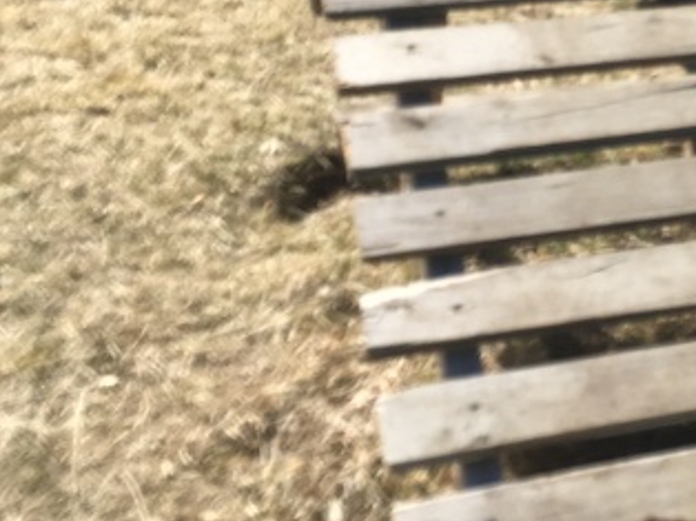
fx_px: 1487
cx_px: 813
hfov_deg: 24.2
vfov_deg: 19.7
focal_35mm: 74
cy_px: 120
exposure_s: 1/864
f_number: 2.2
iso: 25
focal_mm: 4.15
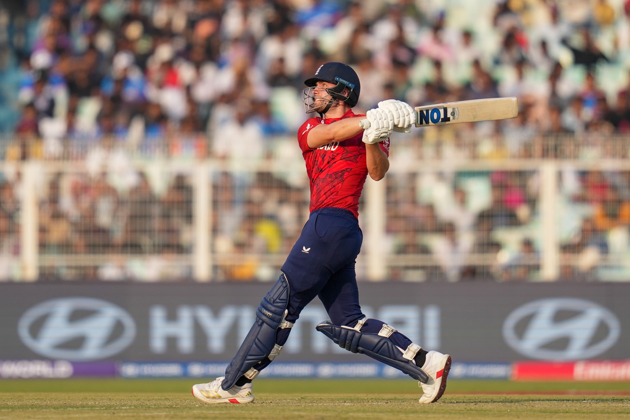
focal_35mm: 400
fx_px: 6999
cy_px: 210
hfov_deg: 5.2
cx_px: 315
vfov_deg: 3.4
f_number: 2.8
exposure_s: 1/4000
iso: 400
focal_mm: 400
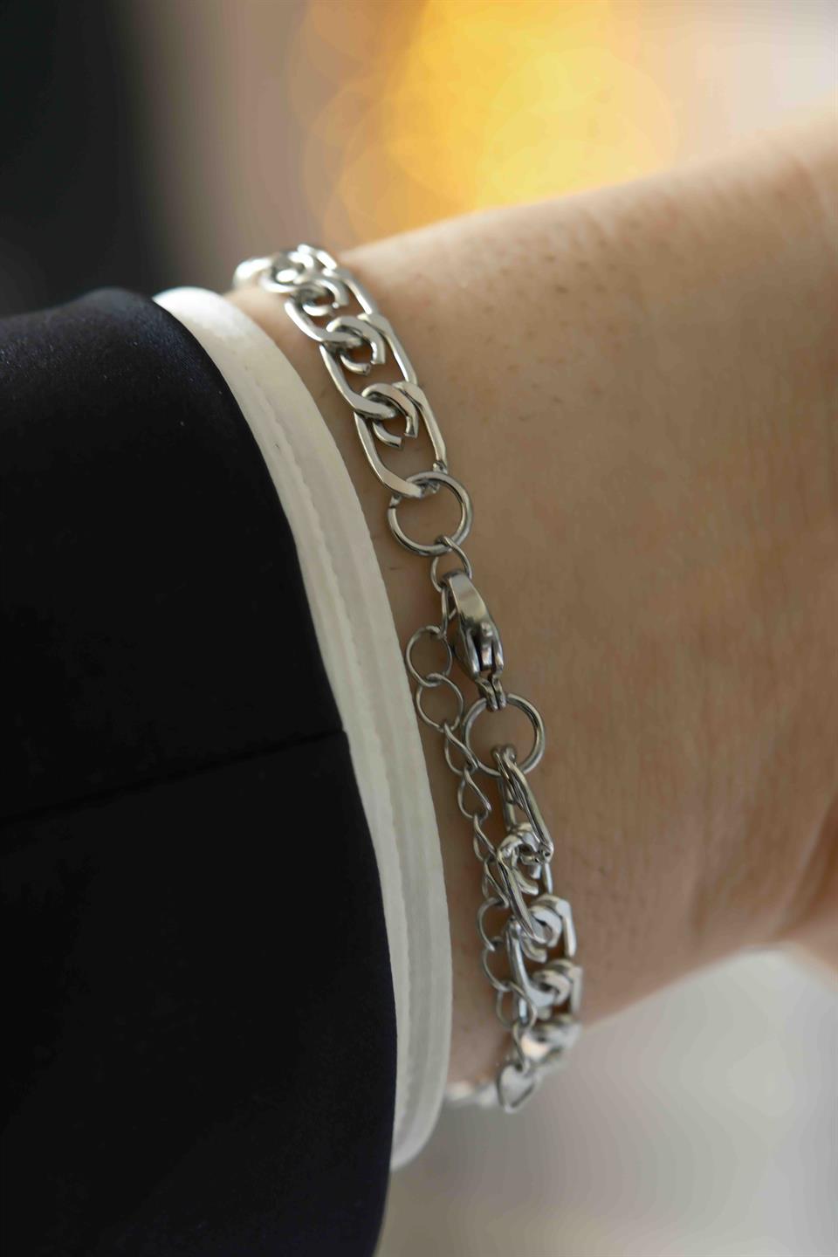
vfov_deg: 17.1
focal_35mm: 120
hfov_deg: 11.4
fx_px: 4190
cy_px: 628
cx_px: 419
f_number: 4
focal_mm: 80
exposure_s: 1/30
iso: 400
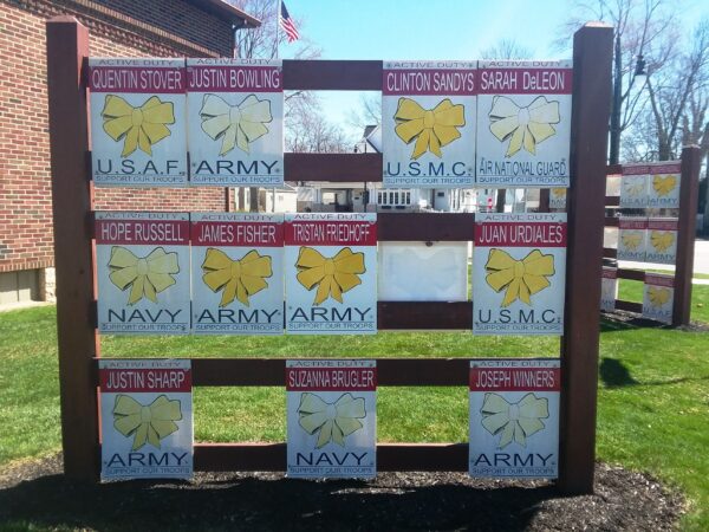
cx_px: 354
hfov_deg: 61.7
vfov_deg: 48.2
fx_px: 594
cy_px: 266
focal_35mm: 29
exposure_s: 1/741
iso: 40
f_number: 1.9
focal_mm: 2.47
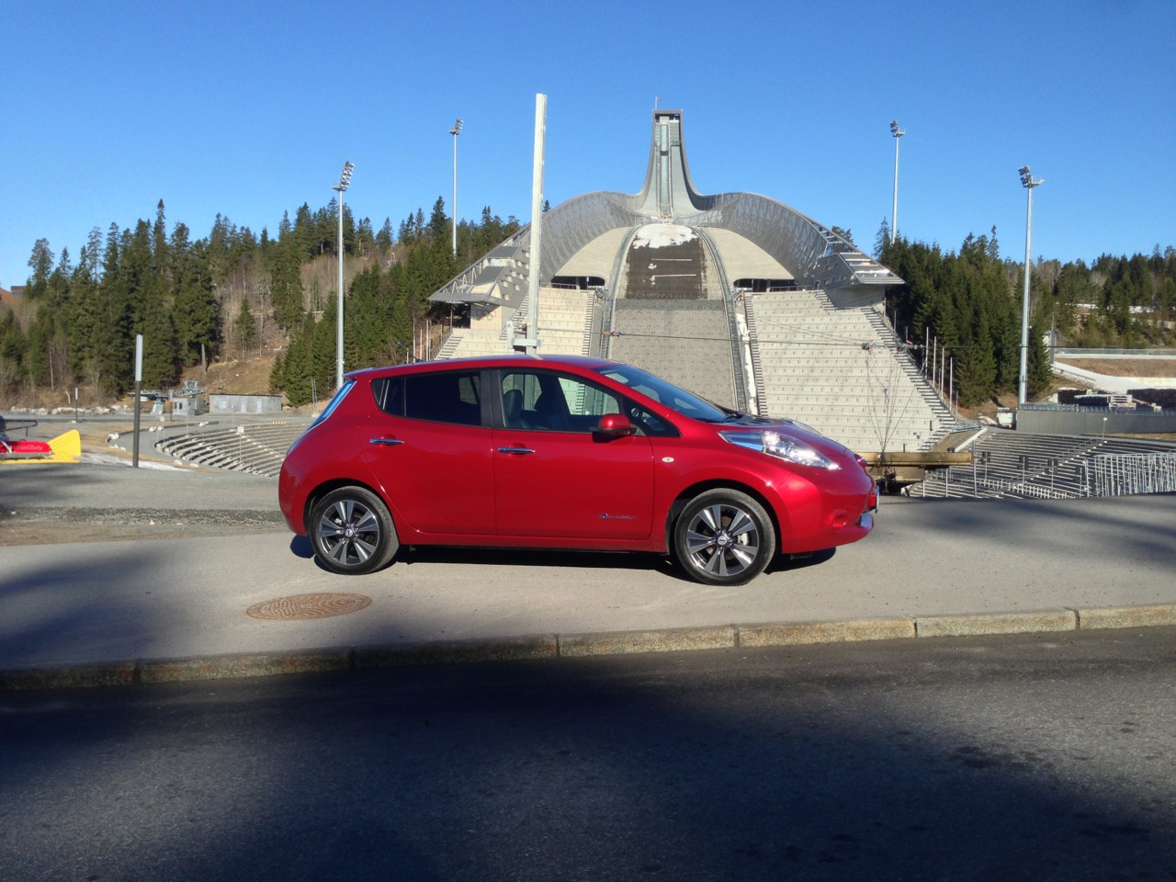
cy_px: 441
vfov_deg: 42.9
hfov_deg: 55.4
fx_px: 1121
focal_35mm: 33
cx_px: 588
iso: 50
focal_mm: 4.13
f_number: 2.4
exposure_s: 1/1043
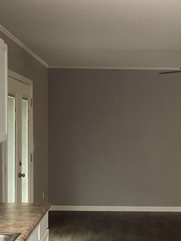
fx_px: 530
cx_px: 122
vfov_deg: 25.4
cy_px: 174
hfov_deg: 19.3
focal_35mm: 76
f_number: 2.4
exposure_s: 1/60
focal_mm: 3.3
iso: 160
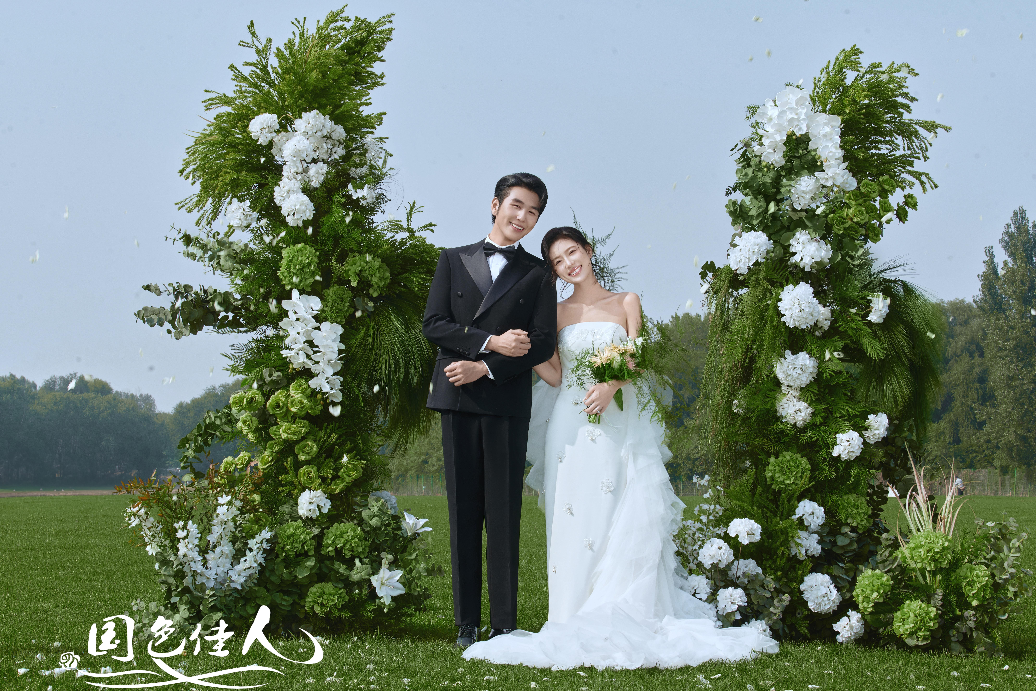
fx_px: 2130
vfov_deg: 18.4
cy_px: 346
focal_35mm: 74
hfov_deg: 27.3
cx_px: 518
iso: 160
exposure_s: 1/160
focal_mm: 74
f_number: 16
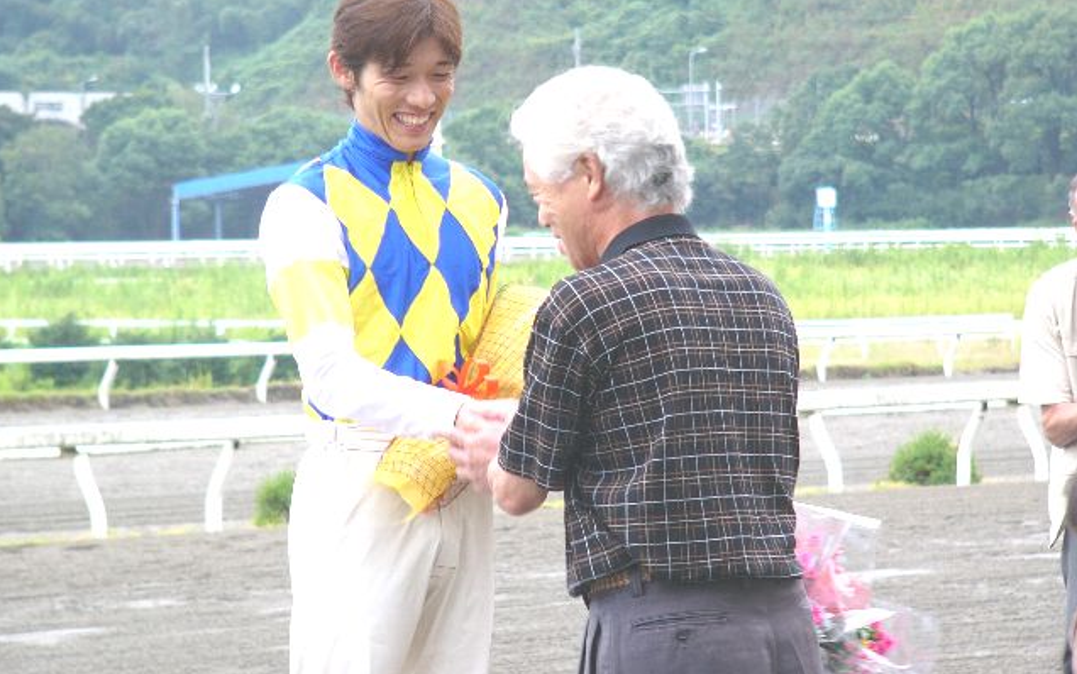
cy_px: 281
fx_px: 5696
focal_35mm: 194
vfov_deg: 6.8
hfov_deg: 10.8
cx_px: 537
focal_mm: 30.4
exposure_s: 1/50
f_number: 2.8
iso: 50
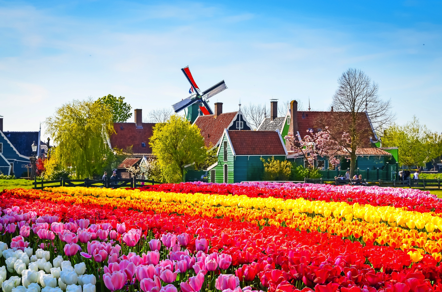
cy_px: 146
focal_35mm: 84
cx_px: 221
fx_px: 1029
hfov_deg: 24.2
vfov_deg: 16.2
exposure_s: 1/400
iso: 200
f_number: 10
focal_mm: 56
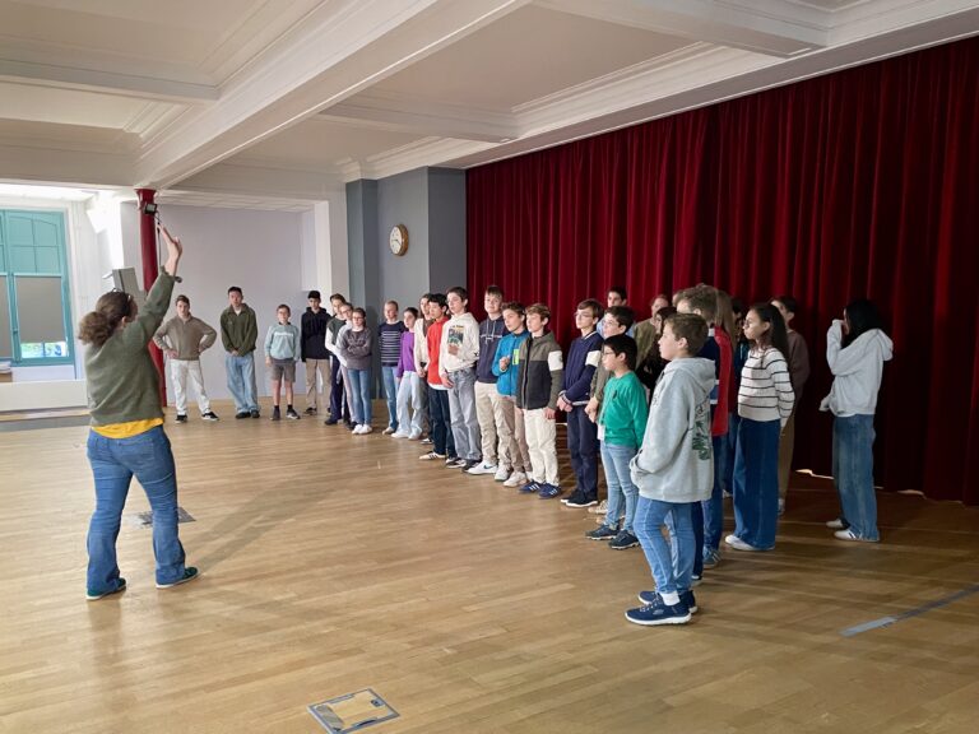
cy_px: 367
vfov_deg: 53.1
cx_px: 490
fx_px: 735
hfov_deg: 67.3
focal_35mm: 26
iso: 320
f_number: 1.6
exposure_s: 1/33
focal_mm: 4.2
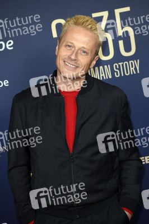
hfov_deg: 19.4
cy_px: 112
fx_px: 435
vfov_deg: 28.9
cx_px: 74
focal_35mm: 70
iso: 640
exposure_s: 1/320
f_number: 5
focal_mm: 70
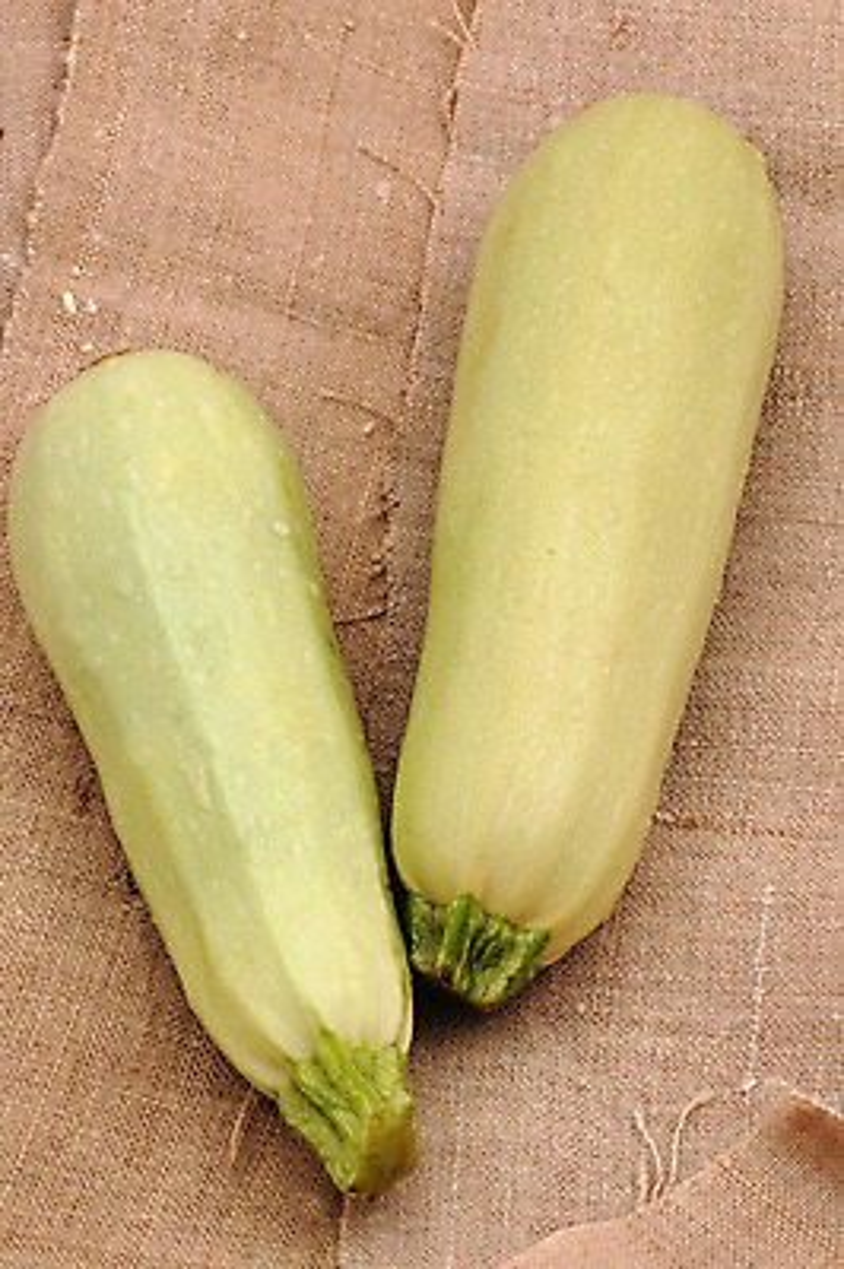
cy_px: 634
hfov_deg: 10.1
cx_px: 422
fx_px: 4755
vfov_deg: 15.2
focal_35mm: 135
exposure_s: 1/60
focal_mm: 90
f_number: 18
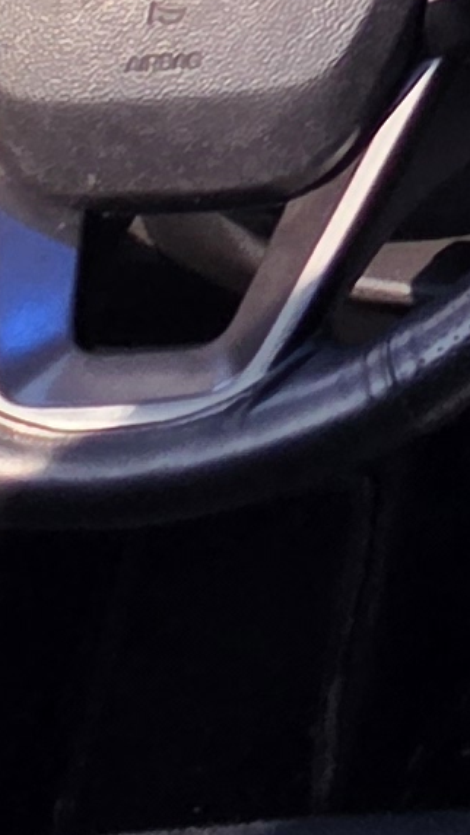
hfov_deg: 9.1
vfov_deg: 16.1
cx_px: 1525
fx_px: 2192
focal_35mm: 99
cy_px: -893
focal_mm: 2.2
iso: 50
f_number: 2.2
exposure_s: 1/117
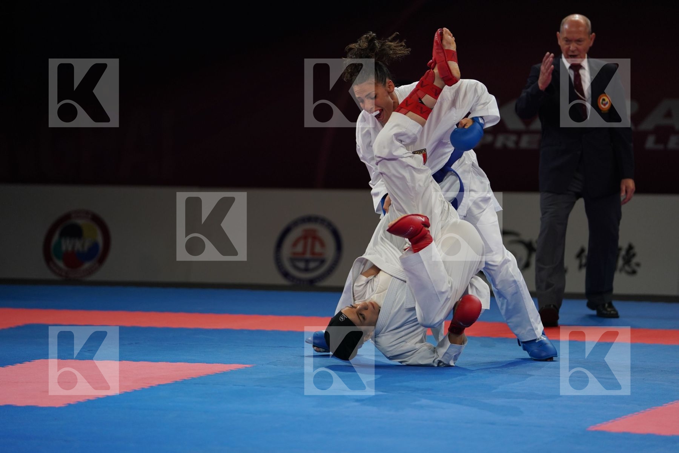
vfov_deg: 8.1
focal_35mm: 170
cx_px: 340
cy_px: 226
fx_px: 3206
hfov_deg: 12.1
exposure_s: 1/1000
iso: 1250
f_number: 2.8
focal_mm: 170
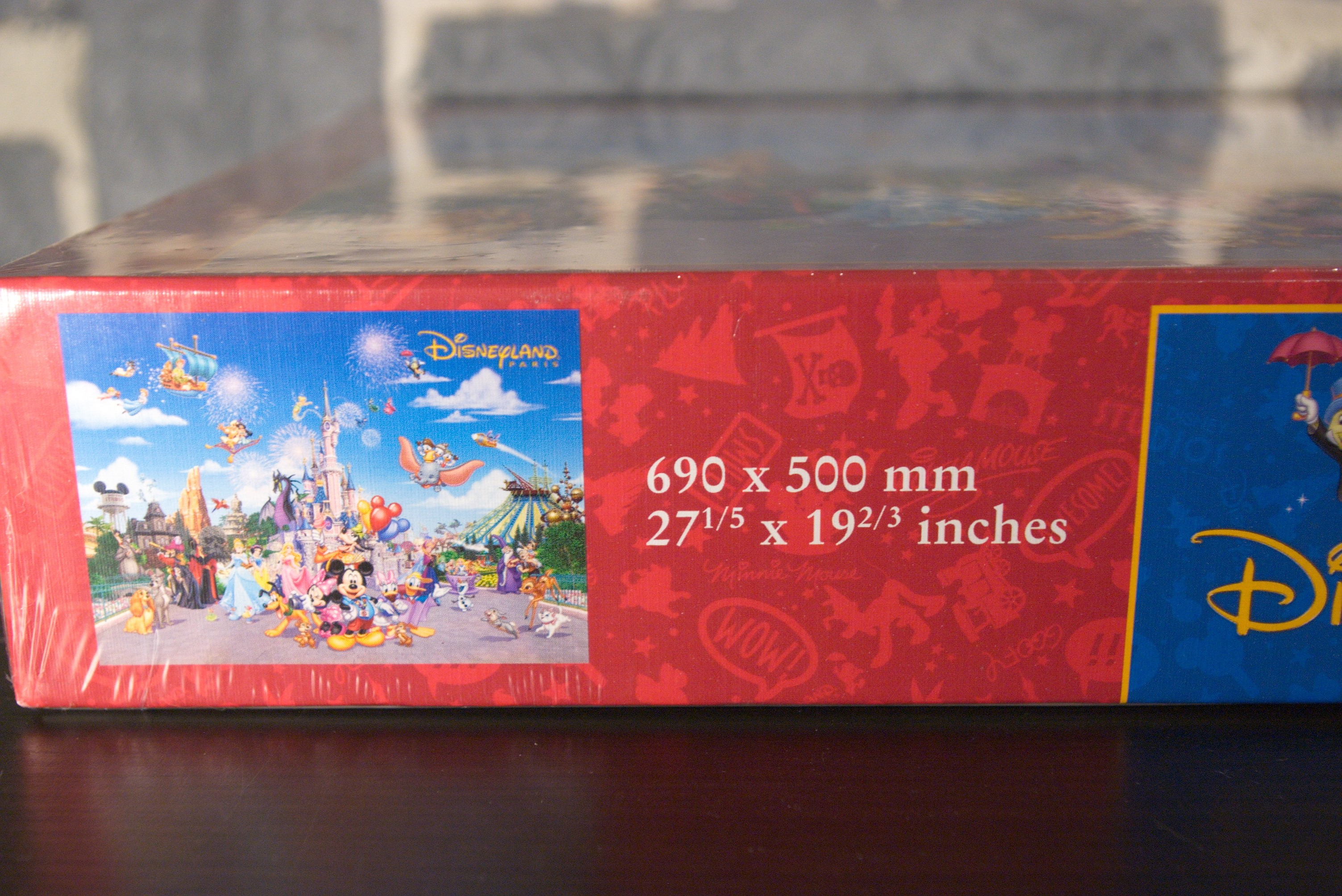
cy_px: 448
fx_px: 1734
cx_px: 671
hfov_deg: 42.3
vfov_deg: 29.0
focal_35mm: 46
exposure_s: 1/20
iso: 800
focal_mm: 31
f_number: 5.6
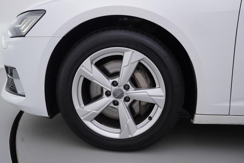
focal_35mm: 36
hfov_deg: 53.1
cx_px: 122
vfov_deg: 36.9
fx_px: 244
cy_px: 82
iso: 125
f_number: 4.5
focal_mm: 24
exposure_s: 1/80
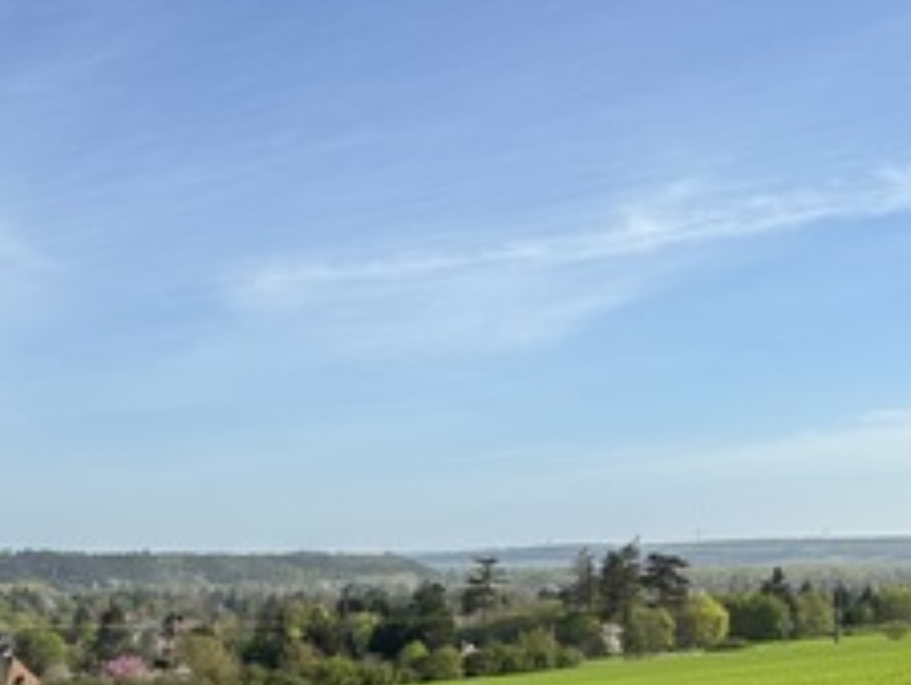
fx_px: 1685
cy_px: 734
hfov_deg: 29.2
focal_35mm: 64
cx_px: 109
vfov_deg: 21.9
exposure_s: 1/3597
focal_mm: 6.86
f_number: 1.78
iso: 80
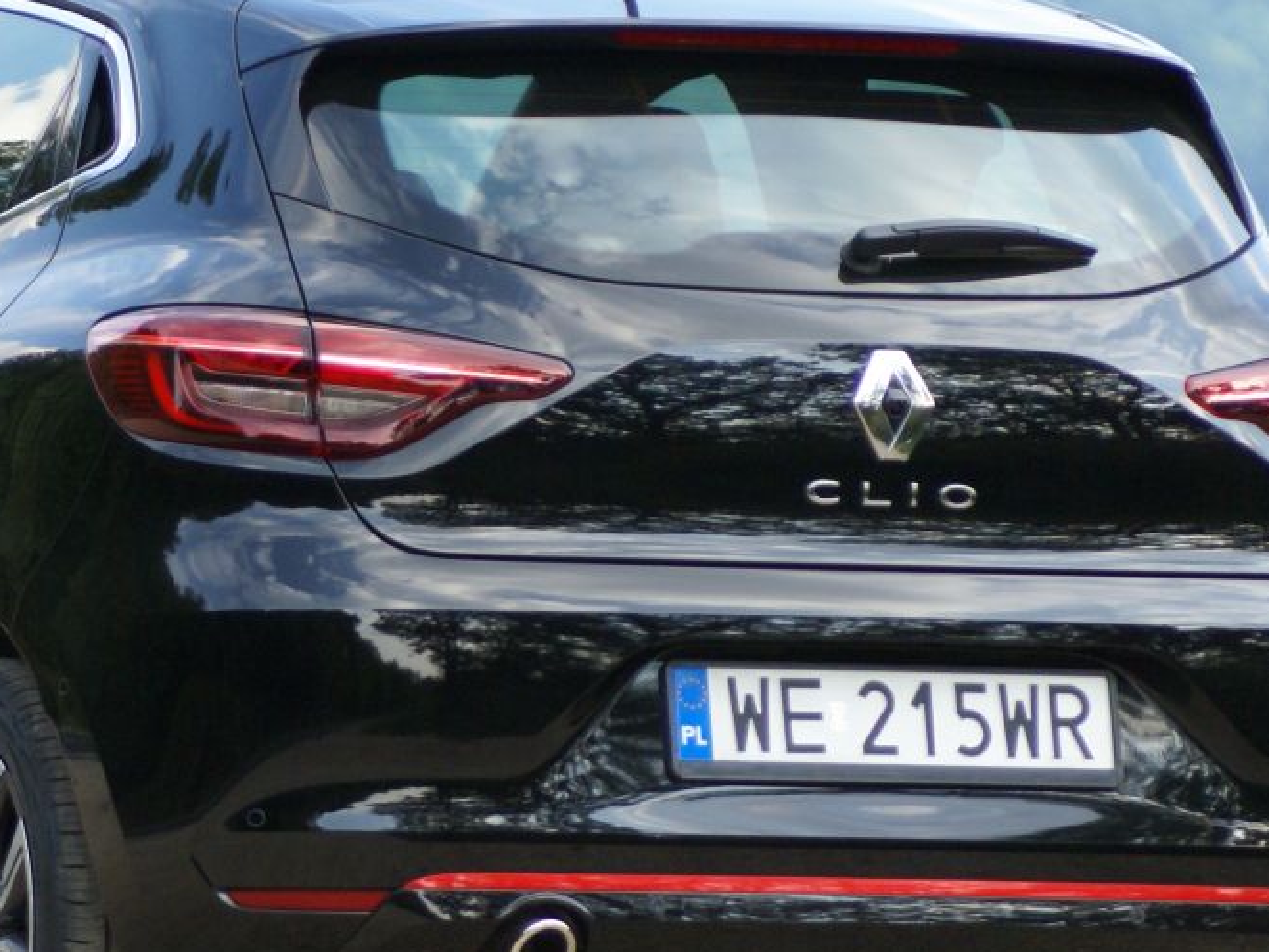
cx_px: 236
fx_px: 16796
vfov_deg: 3.2
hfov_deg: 4.3
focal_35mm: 458
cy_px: 437
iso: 250
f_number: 5.6
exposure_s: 1/250
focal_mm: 140
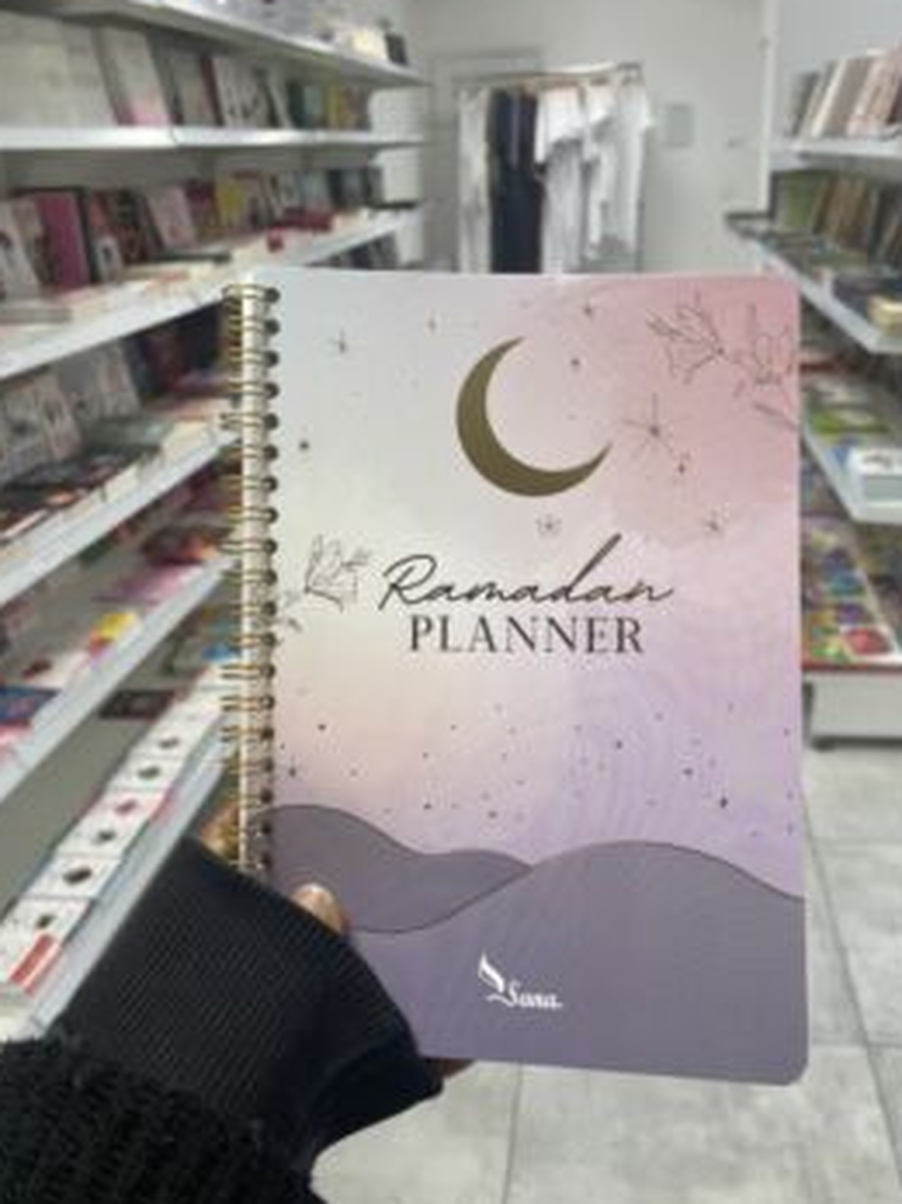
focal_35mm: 30
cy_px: 586
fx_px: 1043
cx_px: 500
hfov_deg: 46.7
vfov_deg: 60.0
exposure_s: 1/100
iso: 64
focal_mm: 4.2
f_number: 1.6
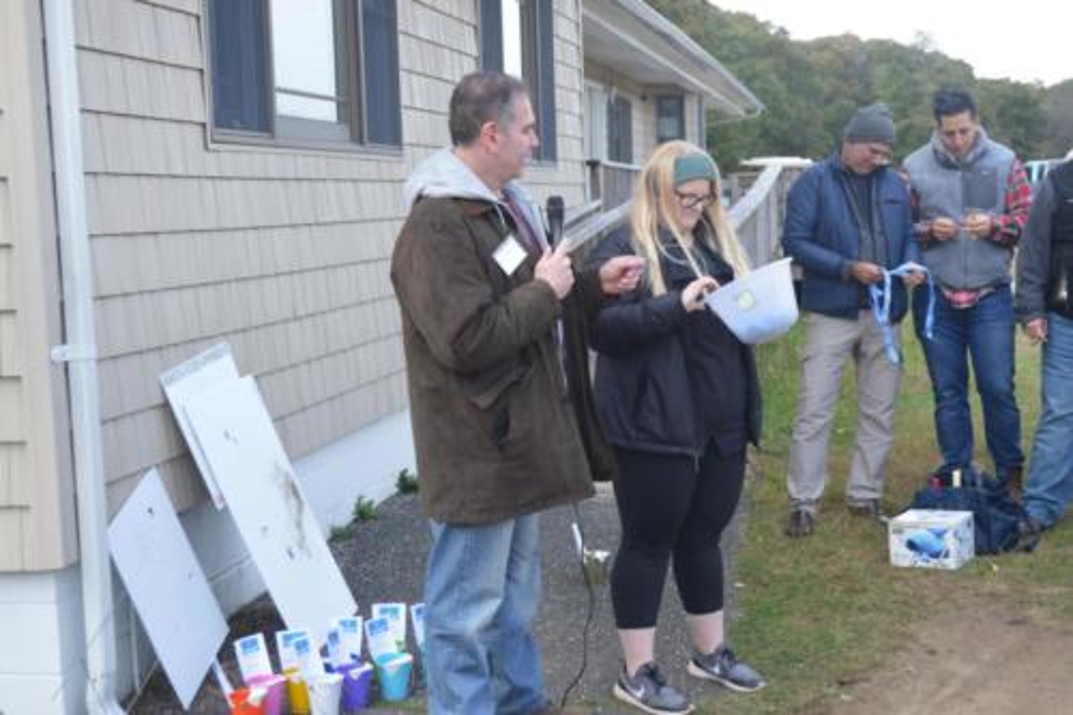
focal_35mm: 57
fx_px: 1698
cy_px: 358
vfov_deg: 23.8
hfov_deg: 35.1
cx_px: 536
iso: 220
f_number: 5.6
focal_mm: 38
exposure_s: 1/125
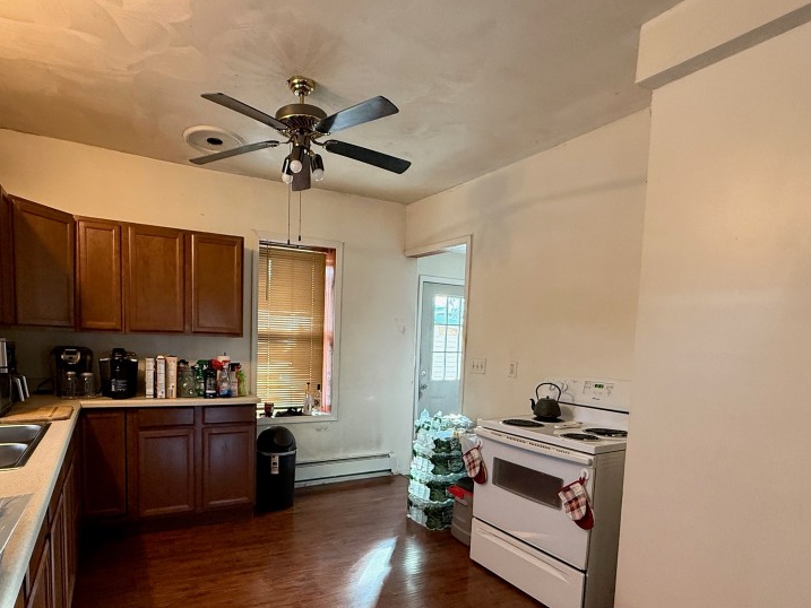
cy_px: 385
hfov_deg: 80.9
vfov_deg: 64.9
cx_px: 331
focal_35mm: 20
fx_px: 469
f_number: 2.2
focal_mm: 2.22
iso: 500
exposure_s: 1/60
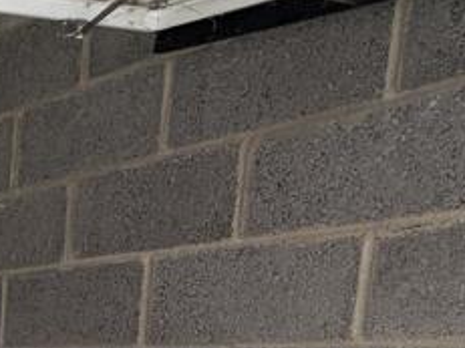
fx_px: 832
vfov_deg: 20.5
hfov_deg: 20.8
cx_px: -384
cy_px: 509
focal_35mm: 62
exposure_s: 1/60
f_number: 2.2
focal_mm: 2.22
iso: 320
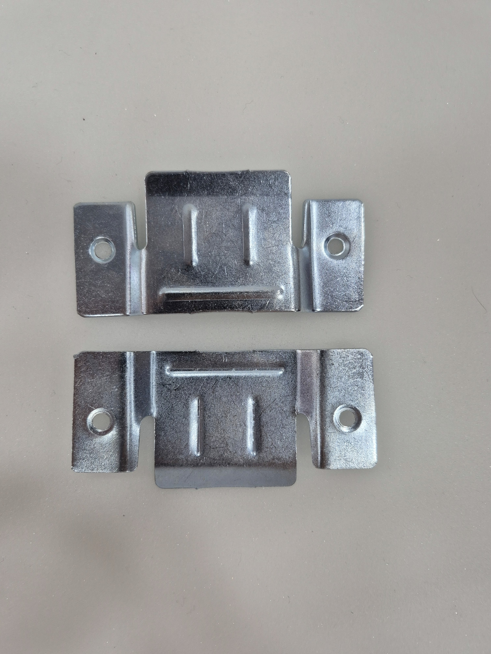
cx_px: 246
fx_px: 435
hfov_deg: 58.9
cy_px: 327
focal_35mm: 23
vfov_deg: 73.9
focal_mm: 5.4
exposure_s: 1/120
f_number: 1.8
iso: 160
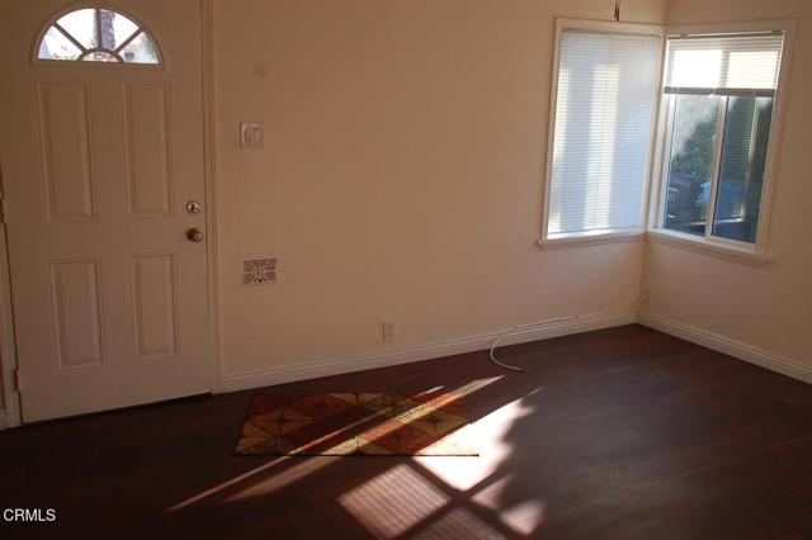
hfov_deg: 51.3
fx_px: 845
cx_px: 406
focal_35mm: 38
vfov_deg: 35.5
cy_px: 270
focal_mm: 25
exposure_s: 1/125
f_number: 5.6
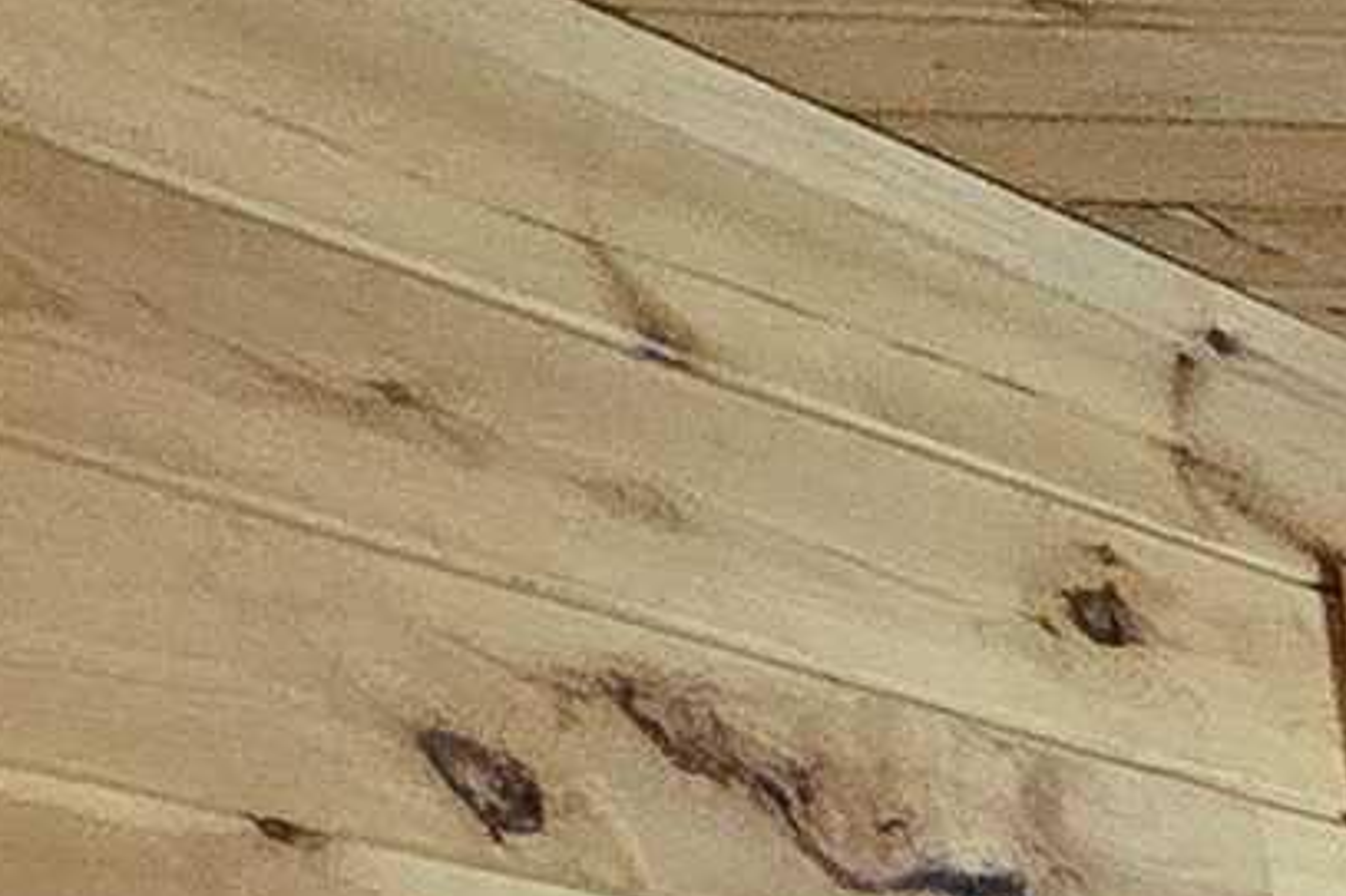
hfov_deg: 9.8
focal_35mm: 102
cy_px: 2529
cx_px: 4633
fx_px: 3812
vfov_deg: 10.4
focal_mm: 2.2
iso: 250
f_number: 2.2
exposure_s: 1/60
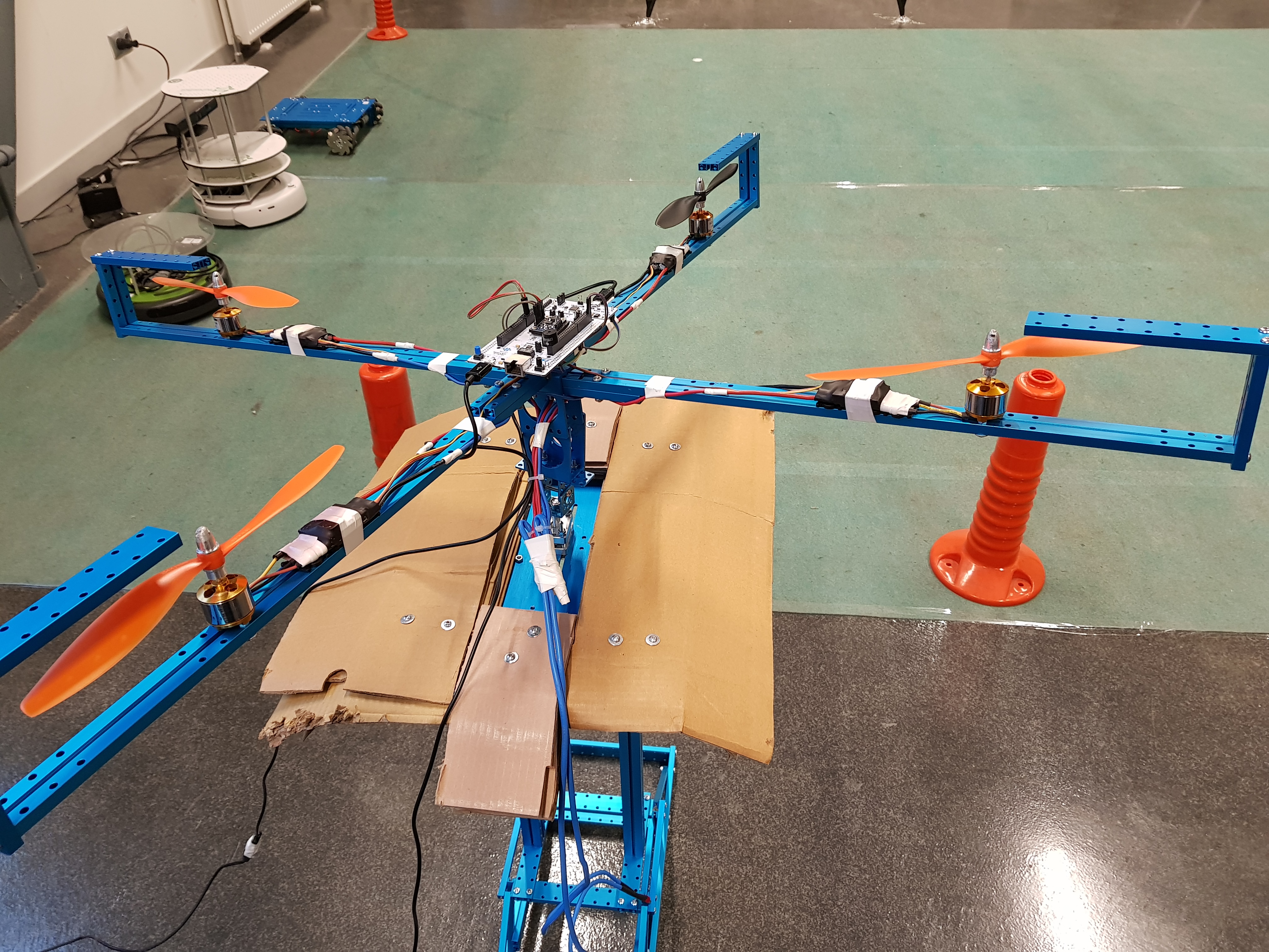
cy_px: 476
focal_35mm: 26
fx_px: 953
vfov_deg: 53.1
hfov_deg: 67.3
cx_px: 634
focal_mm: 4.2
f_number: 1.7
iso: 160
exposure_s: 1/32
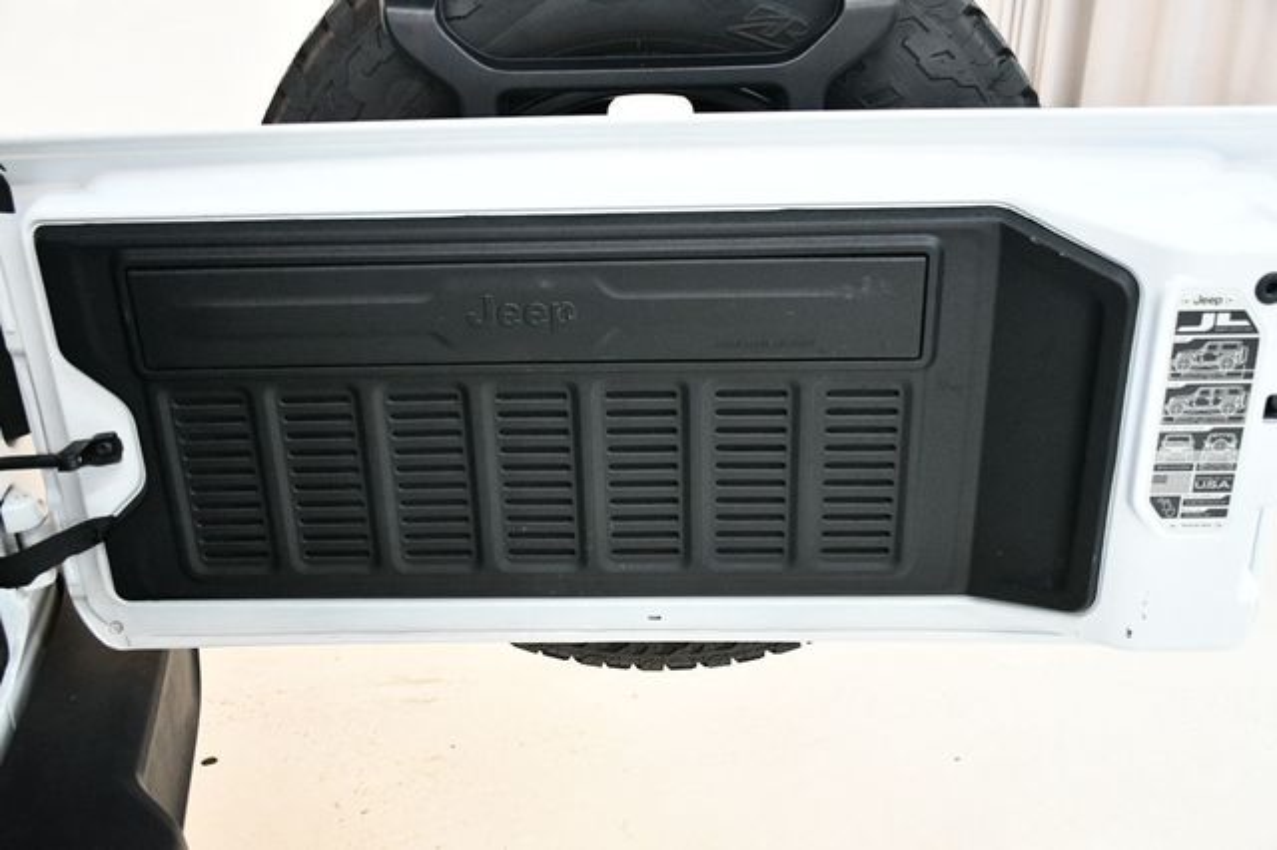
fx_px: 1205
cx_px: 638
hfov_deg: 55.8
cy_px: 425
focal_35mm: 34
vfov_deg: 38.8
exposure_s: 1/100
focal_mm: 23
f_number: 3.8
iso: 3200
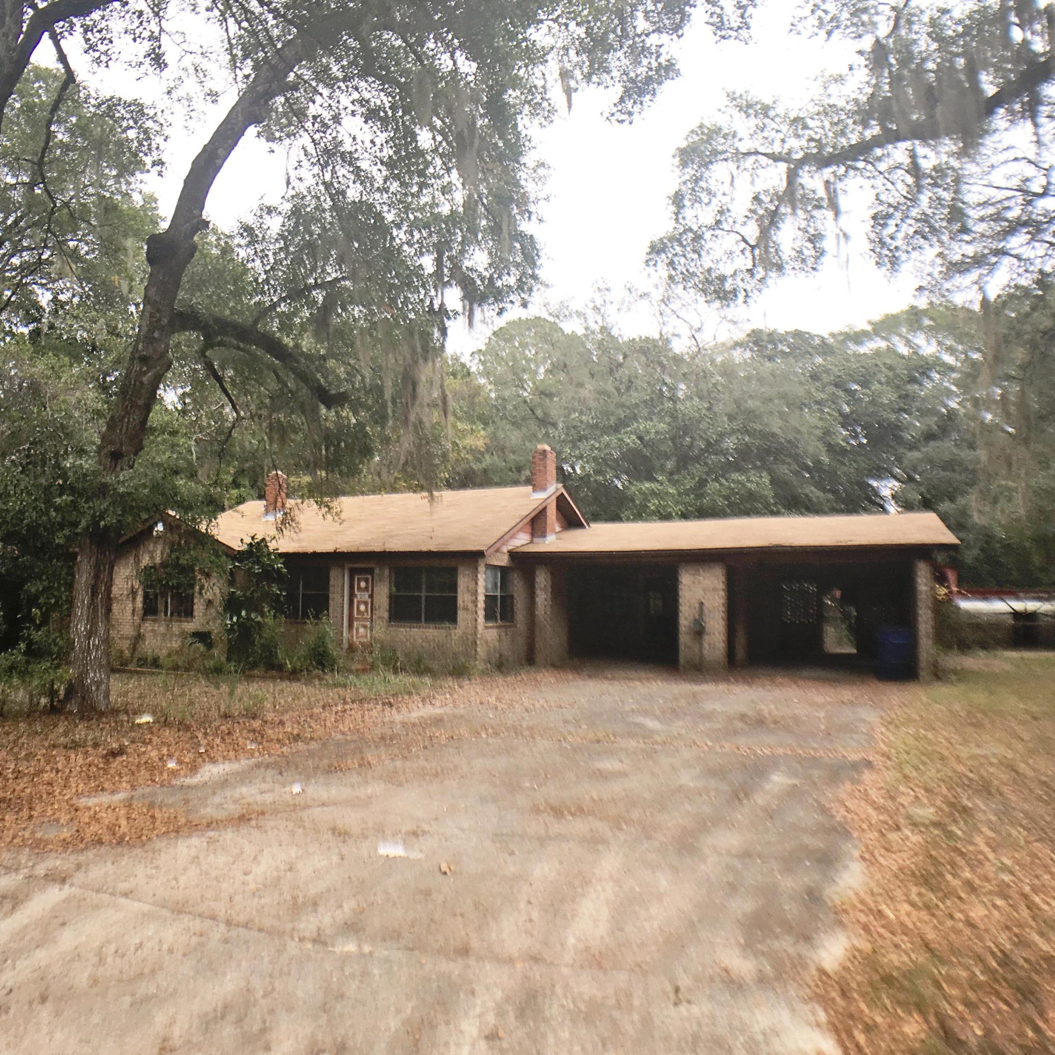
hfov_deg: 47.2
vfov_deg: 47.2
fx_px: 1207
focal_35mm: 35
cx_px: 483
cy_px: 531
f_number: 2.2
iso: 25
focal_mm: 4.15
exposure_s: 1/120
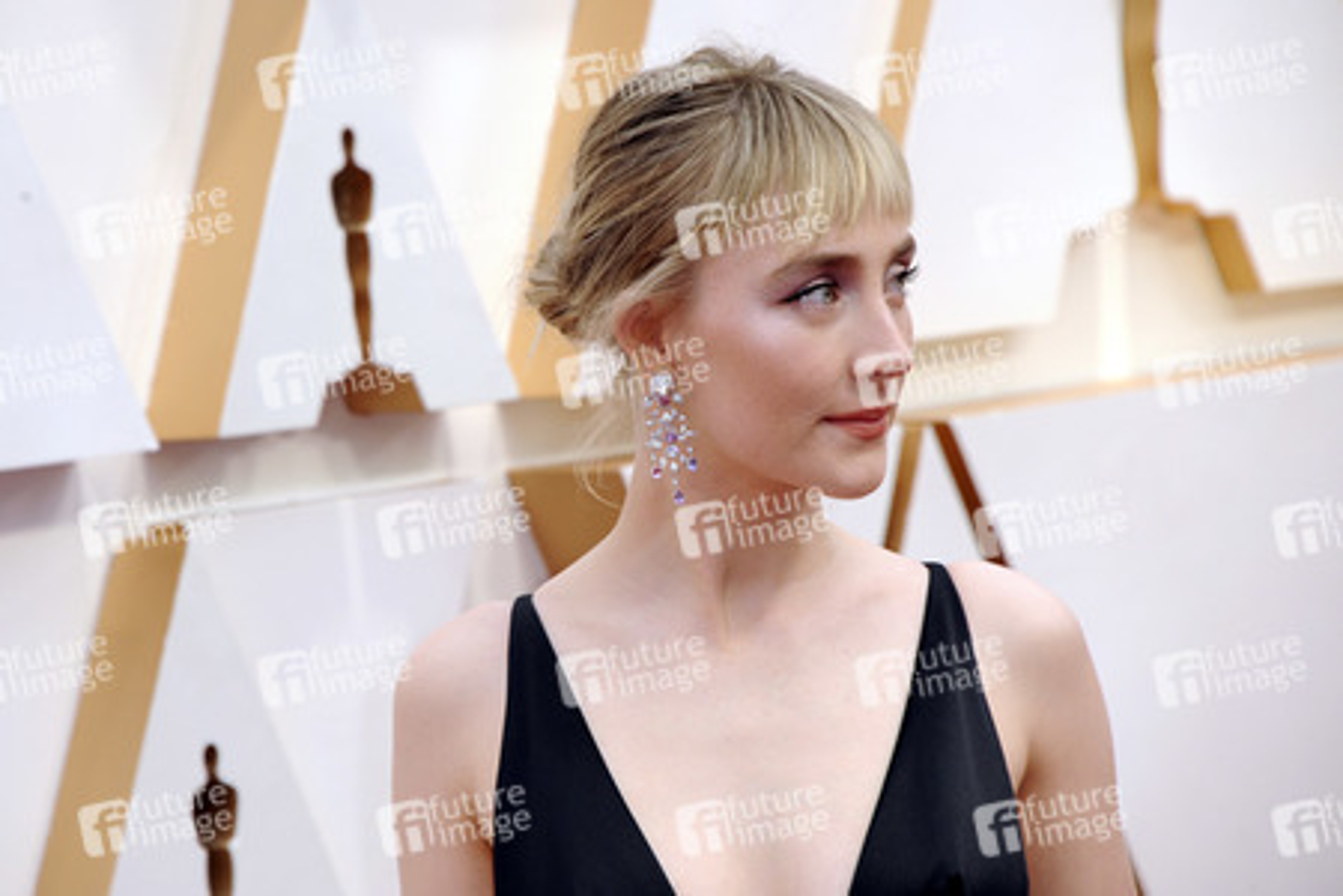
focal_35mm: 300
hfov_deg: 6.9
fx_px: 11191
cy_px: 448
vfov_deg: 4.6
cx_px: 672
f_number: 7.1
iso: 800
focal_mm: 300
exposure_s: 1/200
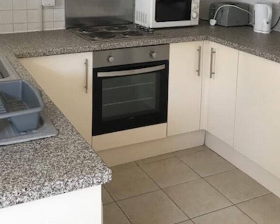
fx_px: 398
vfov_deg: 30.2
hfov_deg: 38.7
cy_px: 25
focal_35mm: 48
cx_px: 121
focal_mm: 3.99
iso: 40
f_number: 1.8
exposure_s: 1/33
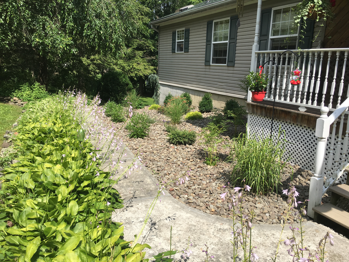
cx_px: 174
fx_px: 292
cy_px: 131
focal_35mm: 29
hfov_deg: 61.7
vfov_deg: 48.2
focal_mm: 4.15
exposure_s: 1/1479
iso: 25
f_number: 2.2
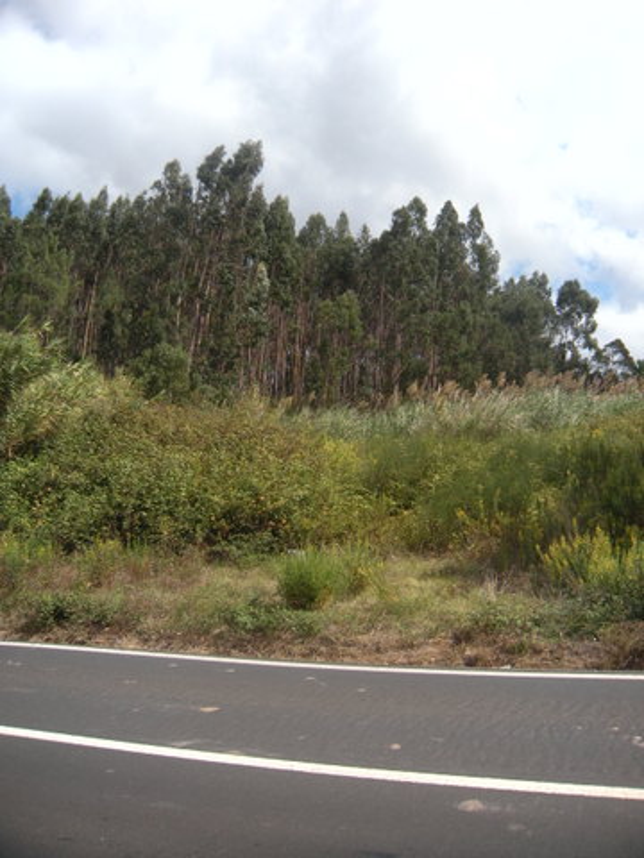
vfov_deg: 52.6
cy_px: 429
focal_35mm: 35
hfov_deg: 40.7
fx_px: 868
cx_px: 322
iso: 64
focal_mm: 5.9
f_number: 3.8
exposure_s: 1/600
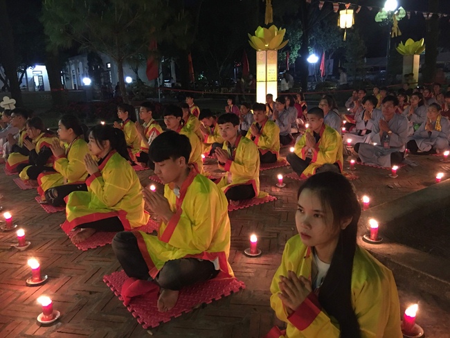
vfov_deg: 48.3
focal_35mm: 29
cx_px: 225
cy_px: 169
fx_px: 377
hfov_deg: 61.6
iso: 160
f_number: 2.2
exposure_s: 1/4
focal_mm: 4.15
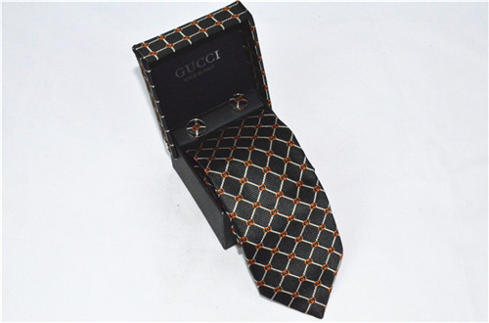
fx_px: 914
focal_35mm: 68
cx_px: 244
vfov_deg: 20.0
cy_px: 162
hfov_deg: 30.0
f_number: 29
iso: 6400
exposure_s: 1/250
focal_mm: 45
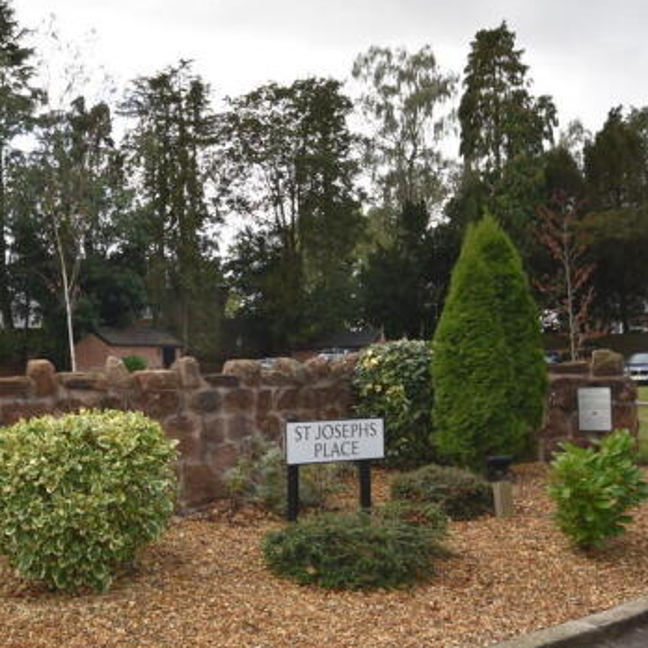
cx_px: 191
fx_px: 864
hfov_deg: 40.3
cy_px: 353
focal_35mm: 41
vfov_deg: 41.1
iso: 160
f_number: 5.3
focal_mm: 17
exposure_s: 1/200
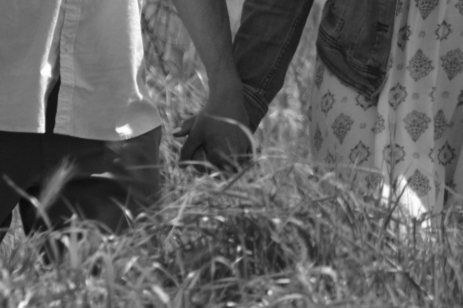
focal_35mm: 1506
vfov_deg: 0.9
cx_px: 296
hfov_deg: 1.4
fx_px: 19367
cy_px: -202
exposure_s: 1/1250
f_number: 5.6
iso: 400
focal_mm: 300
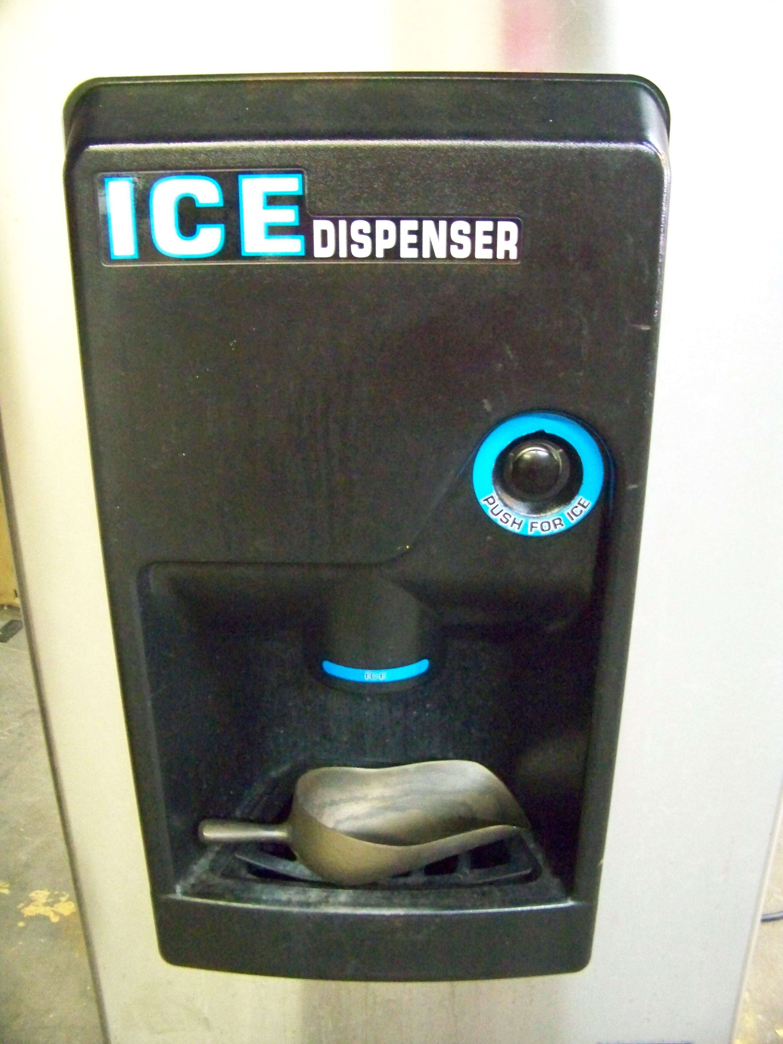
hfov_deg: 42.9
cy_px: 522
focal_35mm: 33
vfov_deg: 55.4
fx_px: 995
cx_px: 392
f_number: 2.8
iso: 1600
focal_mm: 5.85
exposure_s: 1/6
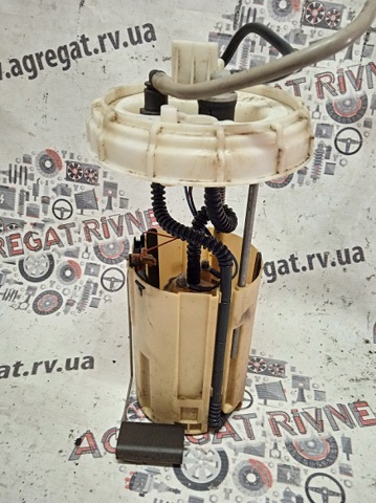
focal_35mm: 28
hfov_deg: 49.7
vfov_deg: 63.5
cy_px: 252
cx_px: 188
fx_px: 406
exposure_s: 1/25
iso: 516
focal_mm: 3.43
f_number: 2.2
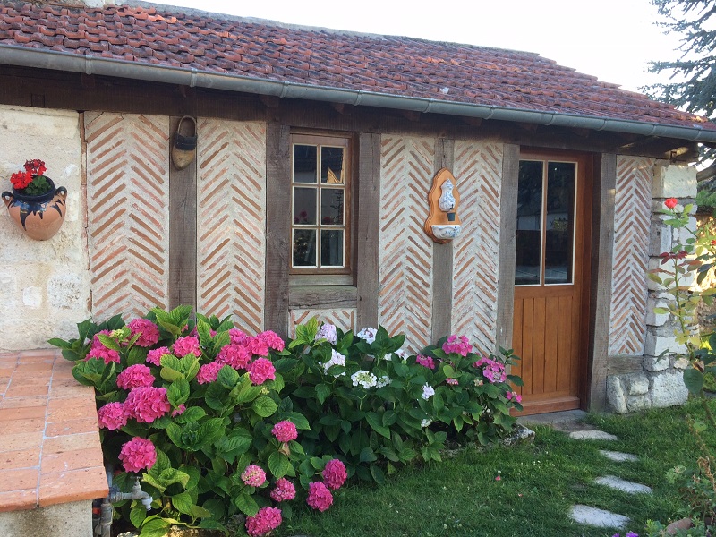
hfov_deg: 61.7
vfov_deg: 48.2
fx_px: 600
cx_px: 358
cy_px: 268
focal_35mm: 29
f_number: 2.2
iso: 50
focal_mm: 4.15
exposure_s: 1/100
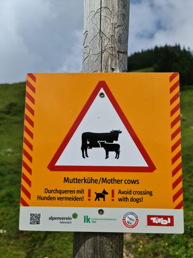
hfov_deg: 54.9
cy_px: 129
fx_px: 186
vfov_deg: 69.4
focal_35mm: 25
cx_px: 96
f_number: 1.8
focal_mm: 7
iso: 50
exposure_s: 1/2344
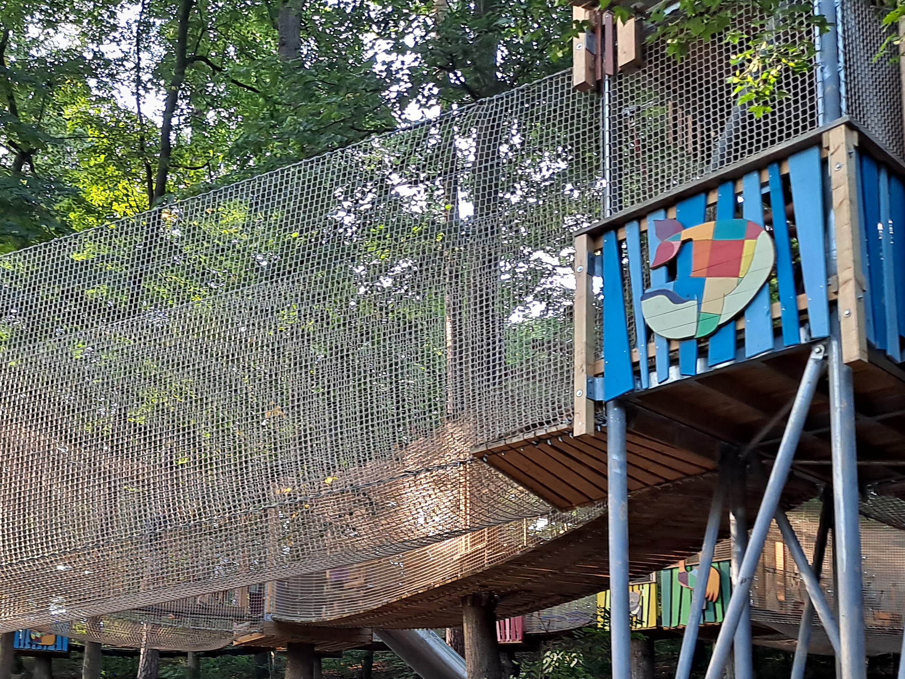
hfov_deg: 41.8
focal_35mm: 45
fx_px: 1177
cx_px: 345
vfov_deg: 30.9
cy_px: 597
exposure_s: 1/50
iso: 80
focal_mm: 4.6
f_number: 2
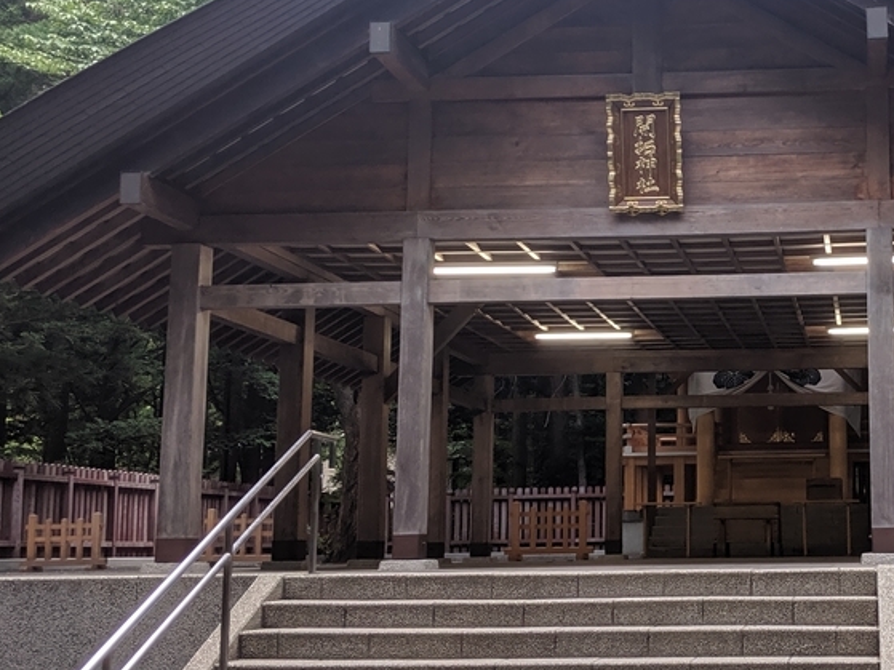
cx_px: 793
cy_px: 299
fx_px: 1498
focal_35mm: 58
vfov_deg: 25.2
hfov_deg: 31.8
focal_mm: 4.44
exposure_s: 1/120
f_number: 1.8
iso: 91
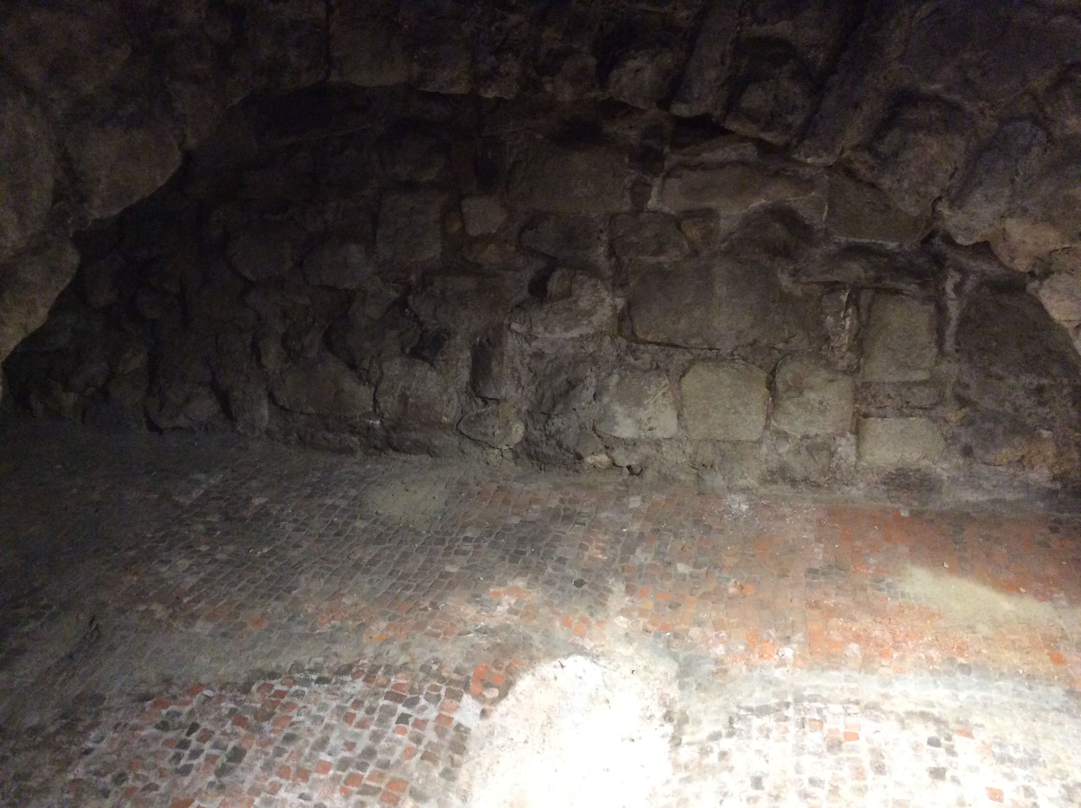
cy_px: 404
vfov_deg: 44.1
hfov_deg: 56.9
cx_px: 540
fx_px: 998
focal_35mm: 32
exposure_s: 1/25
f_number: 2.4
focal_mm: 3.3
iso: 320
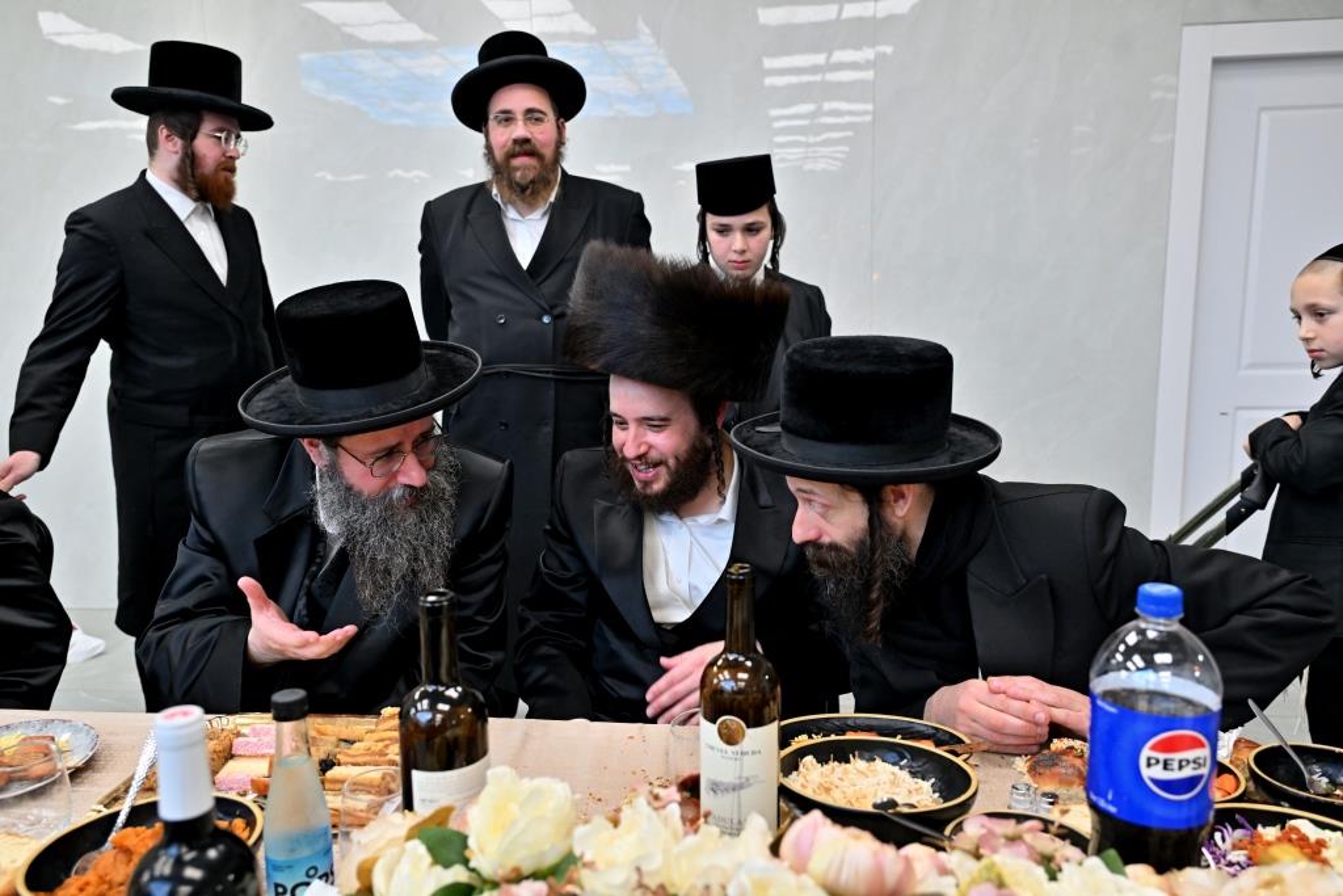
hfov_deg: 66.4
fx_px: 1026
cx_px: 672
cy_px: 448
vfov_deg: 47.2
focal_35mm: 28
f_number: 4
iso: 500
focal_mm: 27.5
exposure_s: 1/250
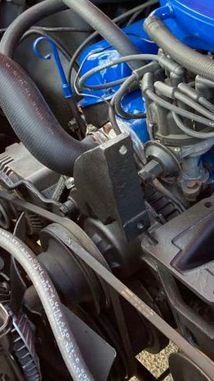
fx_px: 676
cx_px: 282
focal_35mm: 67
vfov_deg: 31.4
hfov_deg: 16.9
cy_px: 152
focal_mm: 3.99
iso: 80
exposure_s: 1/111
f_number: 1.8
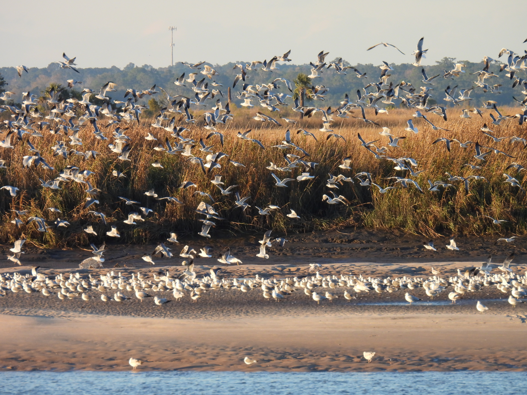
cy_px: 198
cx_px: 264
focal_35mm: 950
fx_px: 14463
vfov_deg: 1.6
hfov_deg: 2.1
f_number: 5.6
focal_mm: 170
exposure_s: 1/250
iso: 200
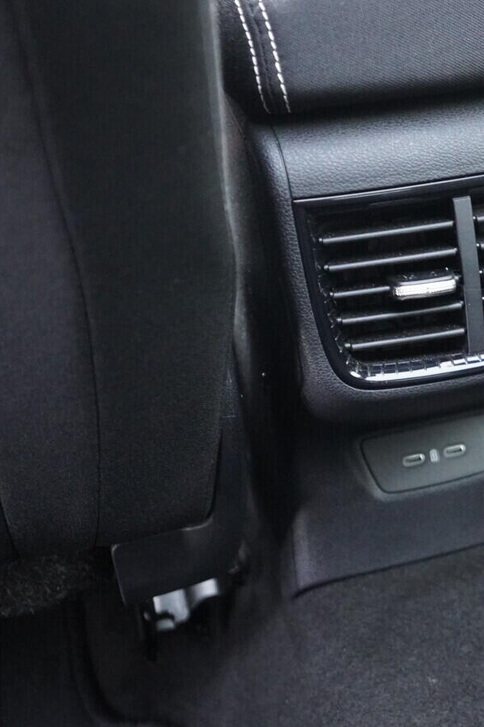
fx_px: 1170
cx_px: 473
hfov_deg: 22.6
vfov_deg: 34.5
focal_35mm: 58
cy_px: 362
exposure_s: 1/40
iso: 6400
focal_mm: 24
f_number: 2.8
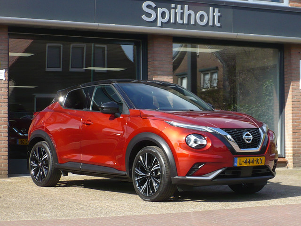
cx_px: 150
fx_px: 774
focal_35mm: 89
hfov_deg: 22.0
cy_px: 113
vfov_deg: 16.6
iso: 100
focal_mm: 9.9
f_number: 3.1
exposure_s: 1/500
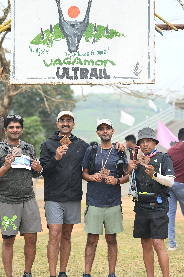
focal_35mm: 93
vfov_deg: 21.9
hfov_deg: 14.7
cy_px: 145
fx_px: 714
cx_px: 88
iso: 320
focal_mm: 85
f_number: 3.2
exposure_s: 1/500
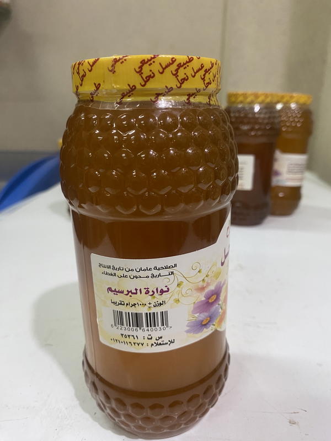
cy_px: 220
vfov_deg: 67.3
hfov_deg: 53.1
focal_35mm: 26
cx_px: 166
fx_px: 331
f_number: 1.8
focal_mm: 4.25
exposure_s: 1/50
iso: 200
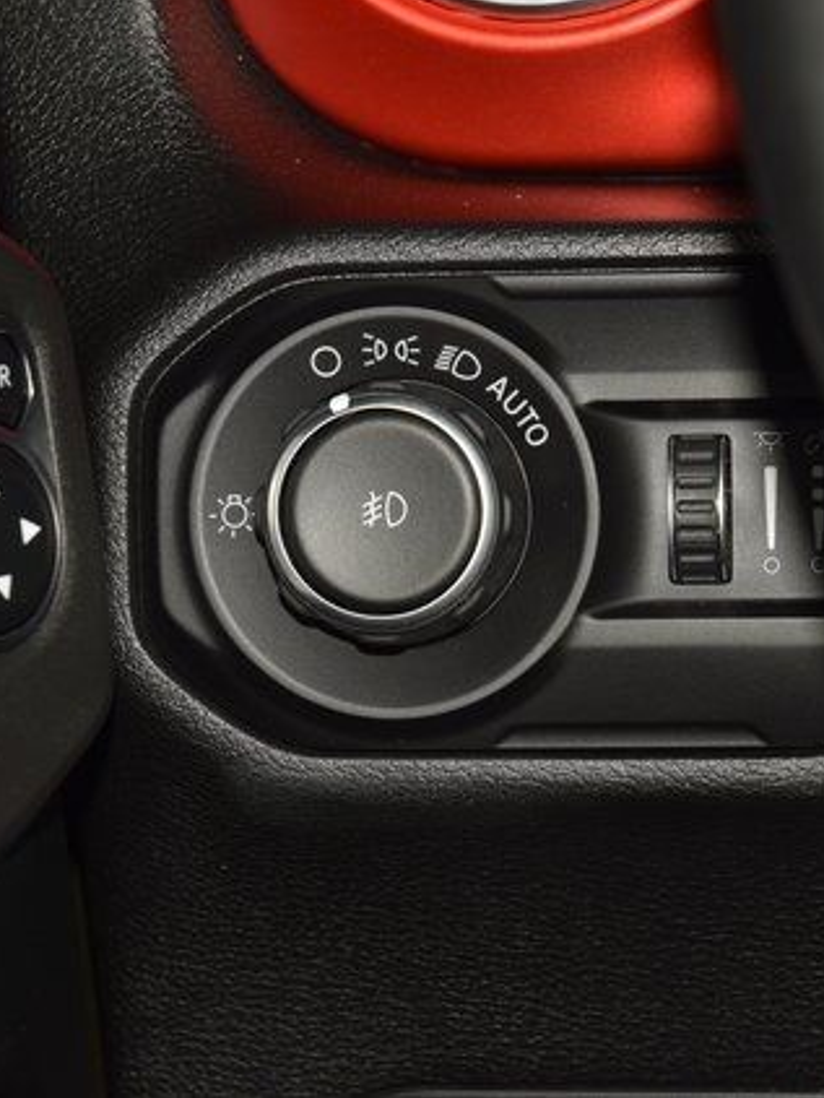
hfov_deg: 9.7
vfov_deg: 12.9
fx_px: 4851
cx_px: 483
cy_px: 545
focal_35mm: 153
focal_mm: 70
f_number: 8
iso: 100
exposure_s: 1/125
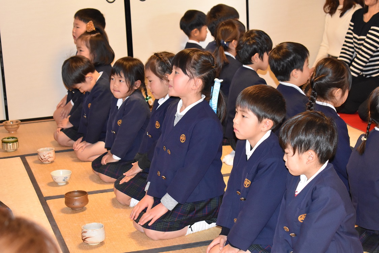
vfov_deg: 16.6
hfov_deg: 24.6
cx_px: 190
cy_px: 126
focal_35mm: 82
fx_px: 869
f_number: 5.6
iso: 2500
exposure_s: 1/60
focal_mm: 55
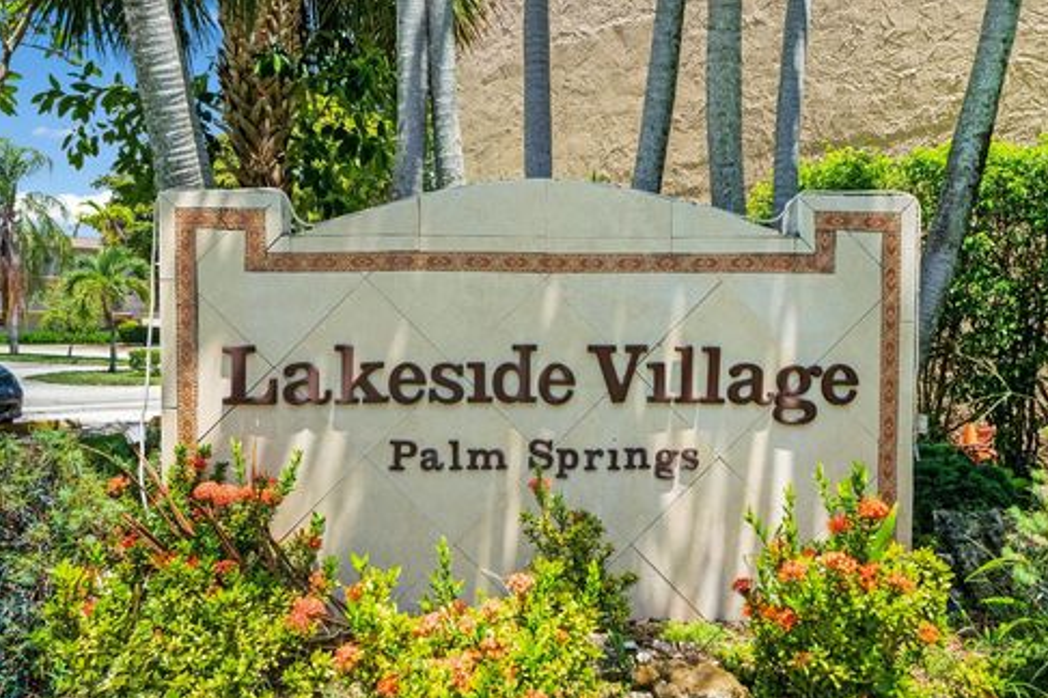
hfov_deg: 54.4
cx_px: 537
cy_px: 357
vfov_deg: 37.9
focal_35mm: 35
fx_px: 1019
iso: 2000
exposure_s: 1/400
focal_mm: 34
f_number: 8
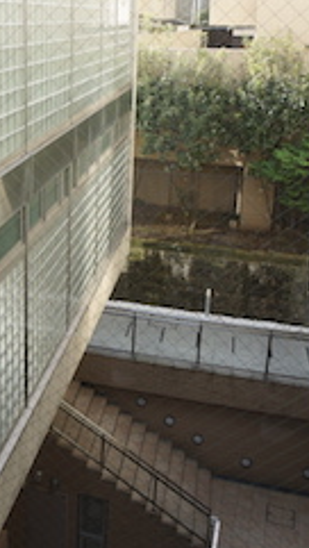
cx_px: -5
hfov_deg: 27.3
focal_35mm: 41
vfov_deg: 48.4
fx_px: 596
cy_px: 175
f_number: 5
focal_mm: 10
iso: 100
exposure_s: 1/80
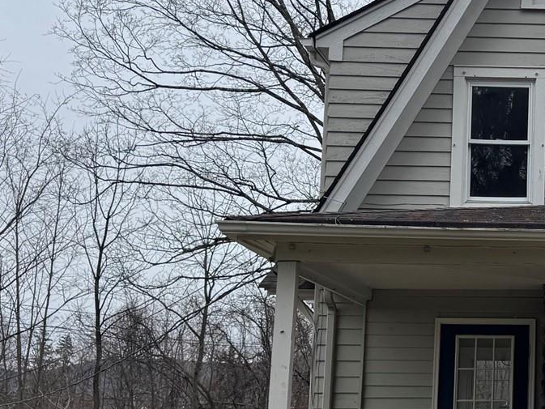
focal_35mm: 73
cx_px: 641
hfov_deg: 24.4
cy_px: 249
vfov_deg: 20.1
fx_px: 1150
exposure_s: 1/1172
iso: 80
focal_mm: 6.76
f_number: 1.78
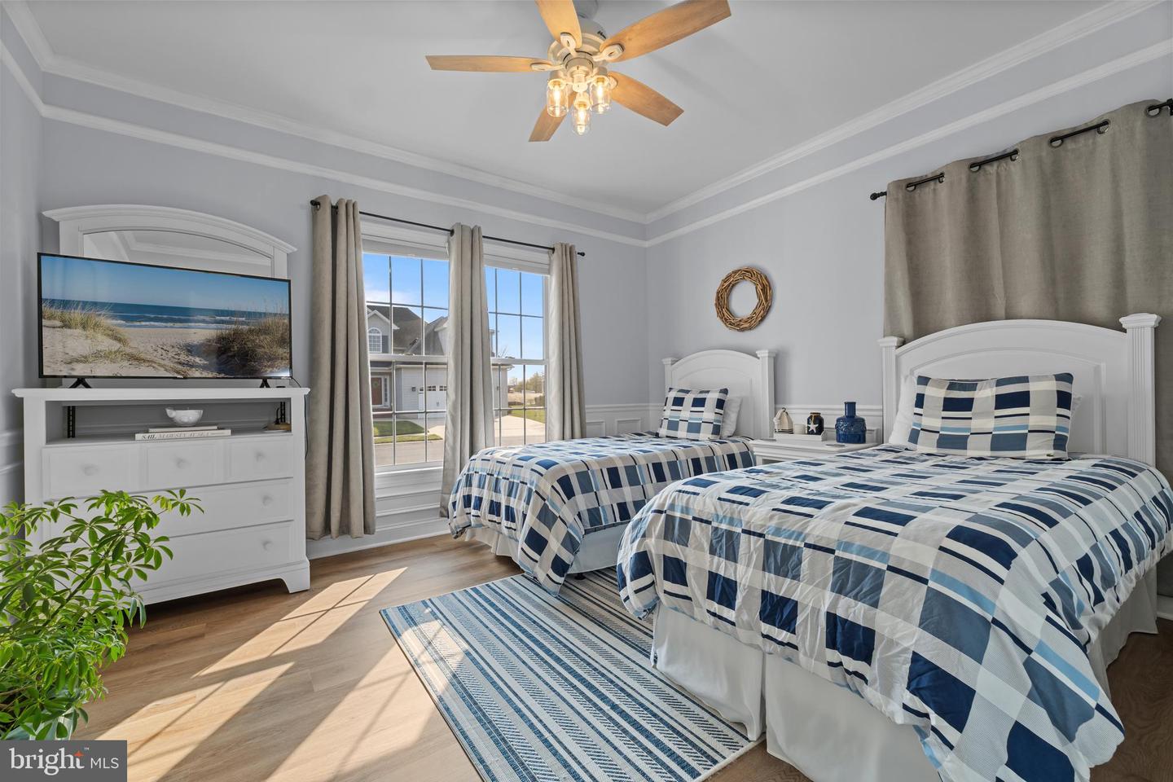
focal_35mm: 15
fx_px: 489
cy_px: 391
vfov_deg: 77.3
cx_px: 586
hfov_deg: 100.4
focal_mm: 10
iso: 200
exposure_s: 1/2.5
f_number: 7.1
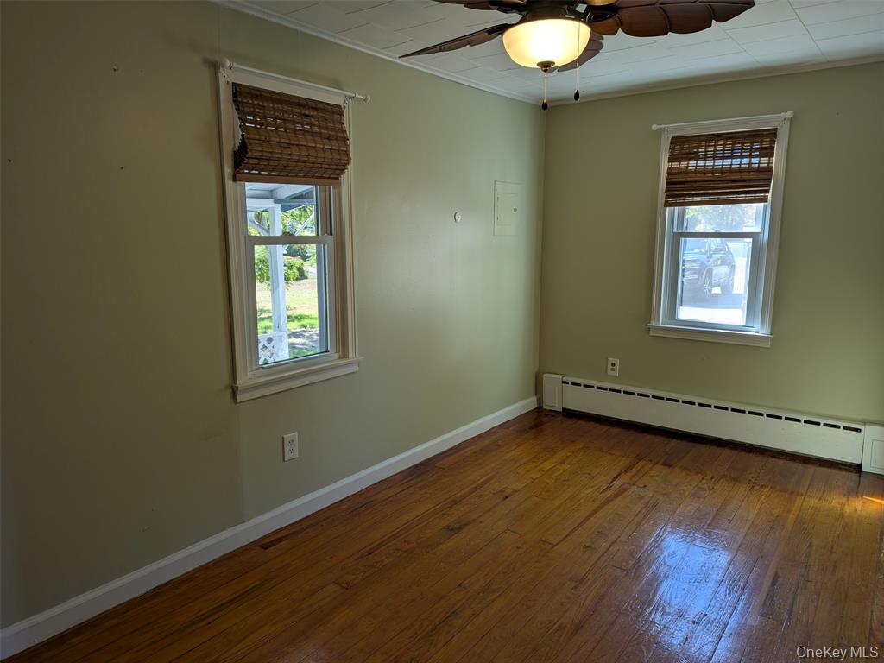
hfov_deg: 71.6
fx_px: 613
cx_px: 442
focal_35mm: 24
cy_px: 332
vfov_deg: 56.8
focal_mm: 6.81
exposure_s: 1/103
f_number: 1.85
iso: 52
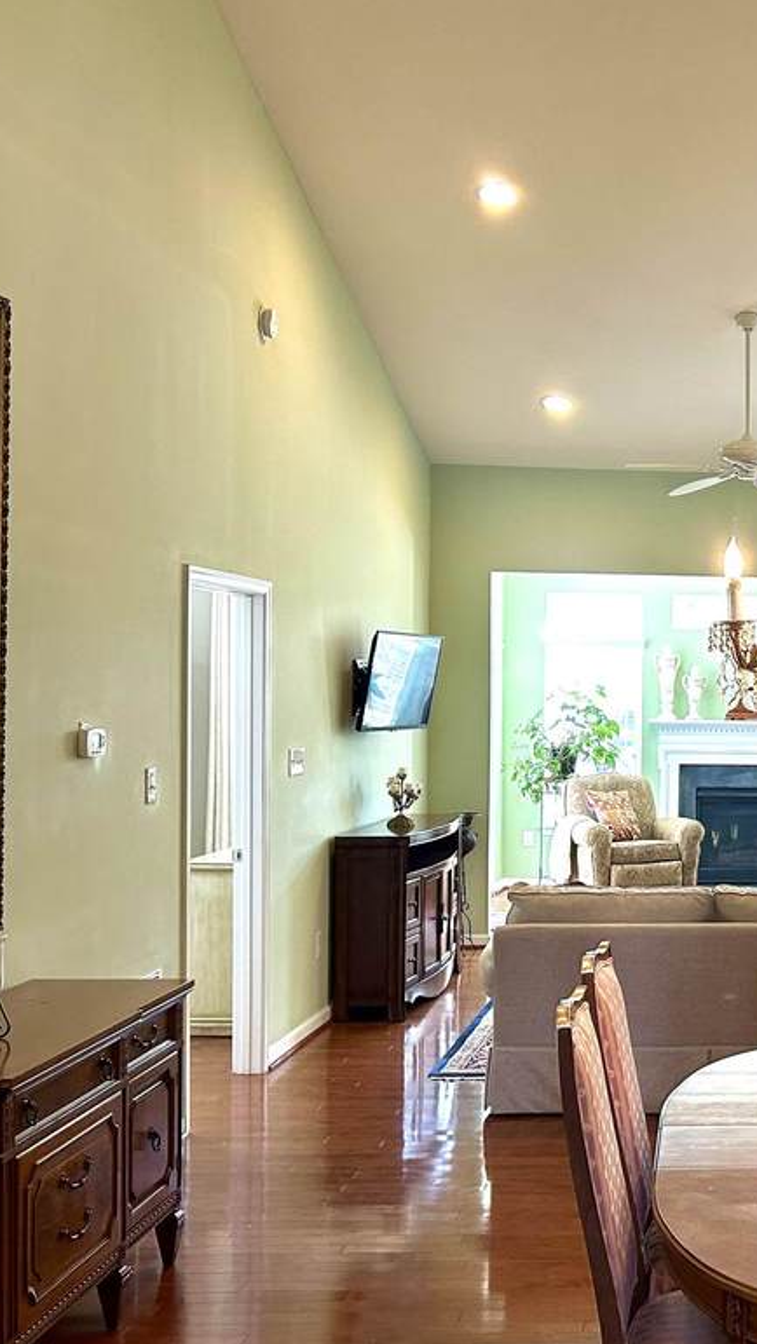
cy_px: 690
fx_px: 1676
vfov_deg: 43.7
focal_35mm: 47
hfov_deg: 23.8
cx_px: 837
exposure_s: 1/120
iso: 125
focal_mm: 5.7
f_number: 1.5
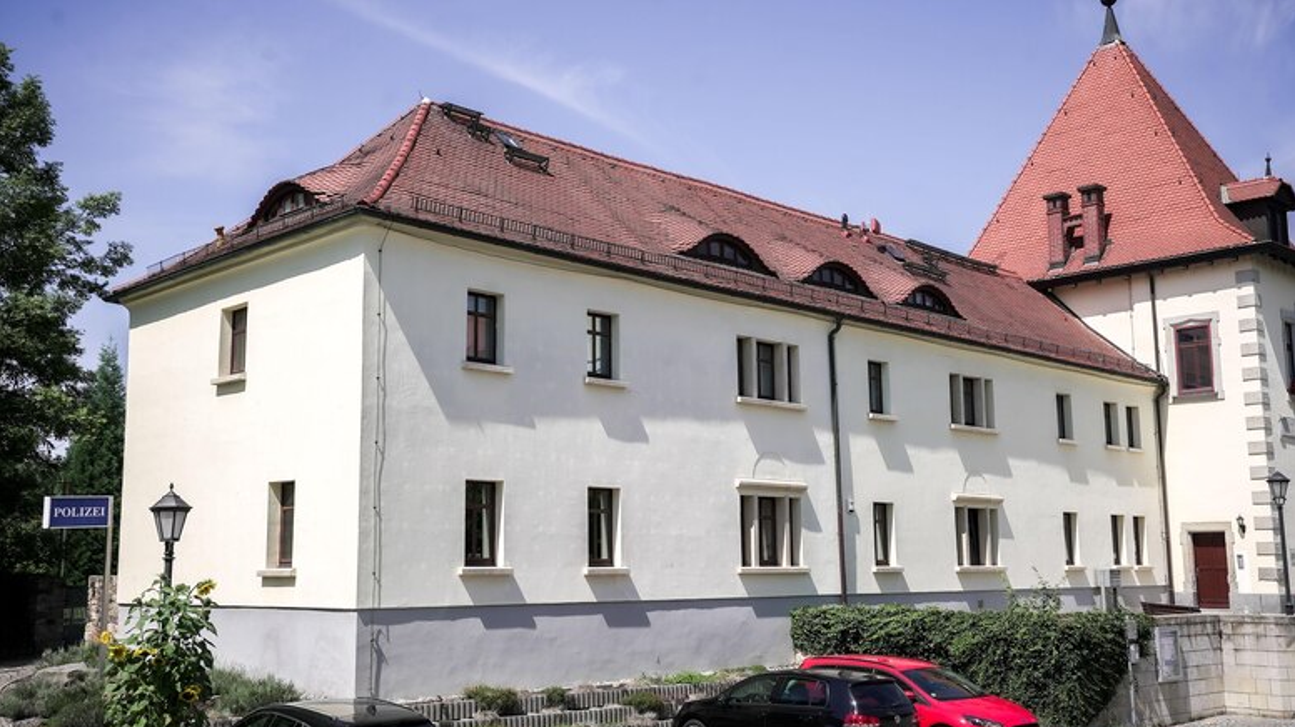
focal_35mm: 39
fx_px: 1339
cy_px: 379
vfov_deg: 30.4
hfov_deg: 51.6
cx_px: 648
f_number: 8
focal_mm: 37
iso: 80
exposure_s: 1/400
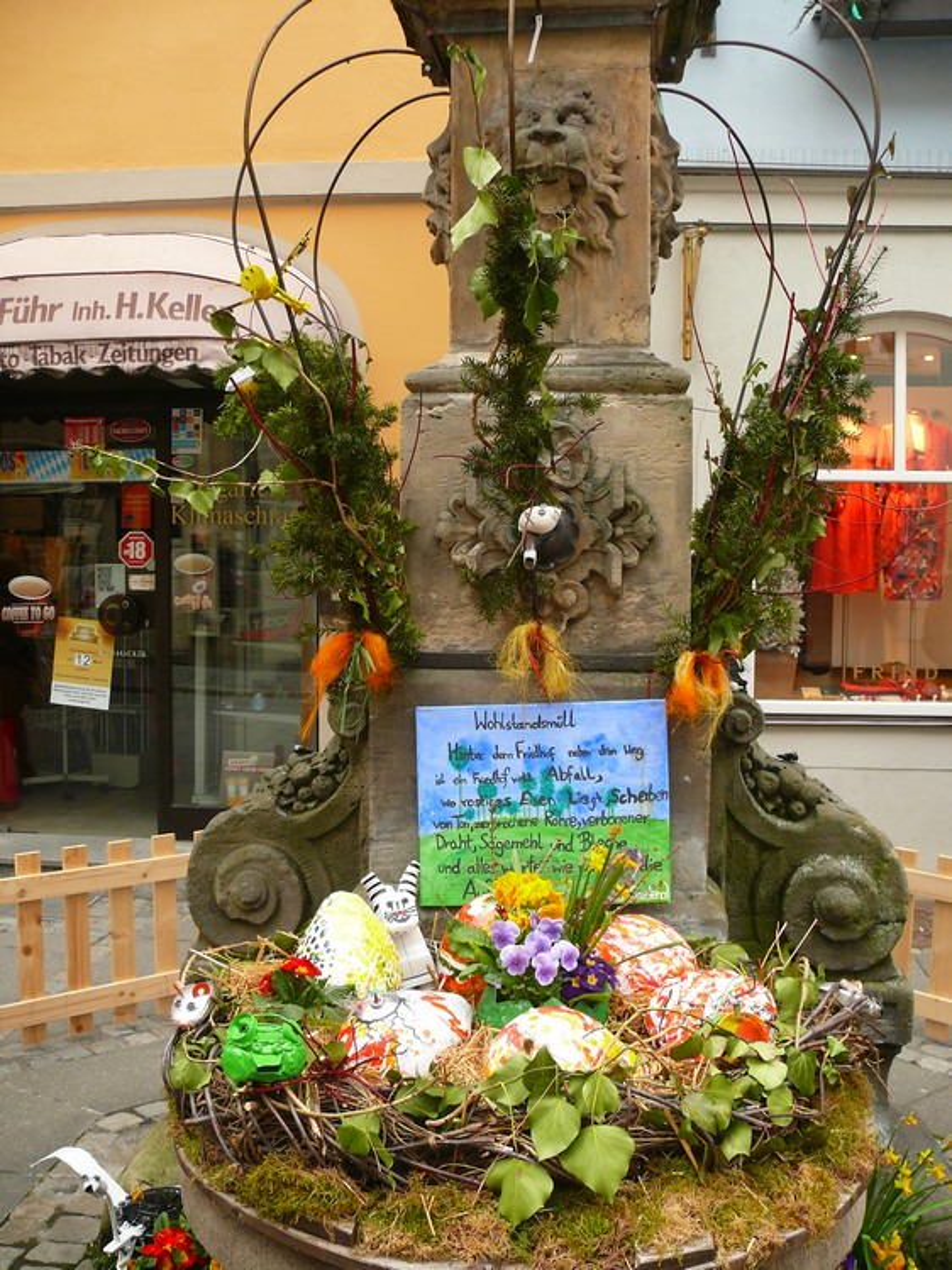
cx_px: 476
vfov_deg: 52.6
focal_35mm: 35
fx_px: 1284
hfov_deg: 40.7
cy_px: 635
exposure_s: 1/30
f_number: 2.8
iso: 125
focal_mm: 7.4
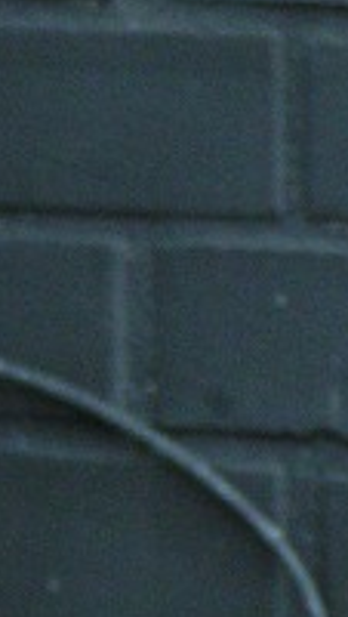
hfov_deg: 1.9
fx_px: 10676
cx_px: -382
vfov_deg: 3.3
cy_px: -160
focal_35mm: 653
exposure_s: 1/100
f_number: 3.5
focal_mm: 22.9
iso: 200
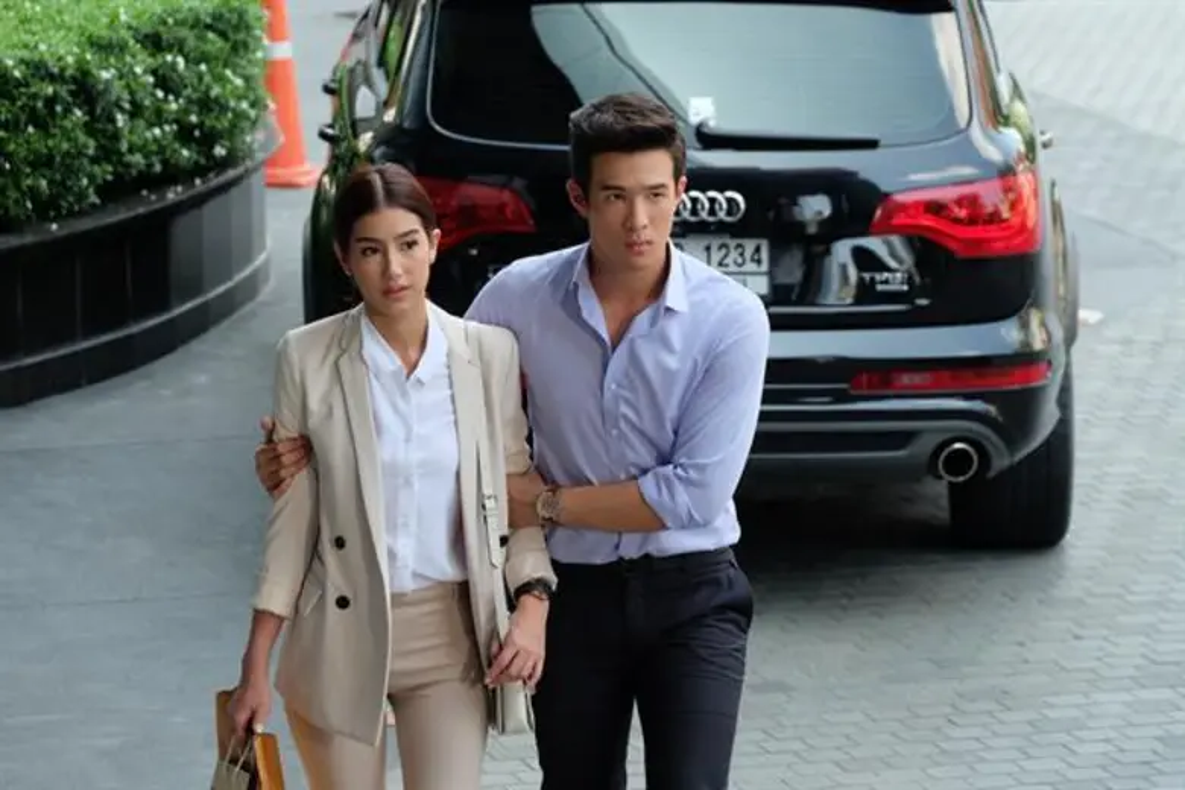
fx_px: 6320
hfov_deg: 10.7
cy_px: 395
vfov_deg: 7.2
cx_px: 592
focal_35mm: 192
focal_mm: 127.9
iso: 1000
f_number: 5.8
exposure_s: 1/250
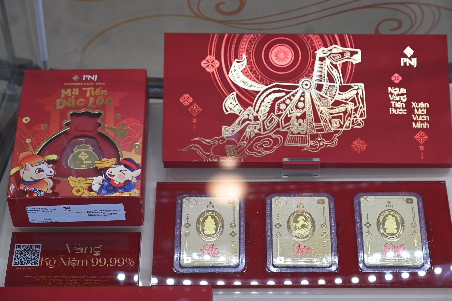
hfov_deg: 22.4
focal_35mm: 91
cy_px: 150
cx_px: 226
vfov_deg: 15.0
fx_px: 1142
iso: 1250
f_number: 7.1
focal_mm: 91
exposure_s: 1/500
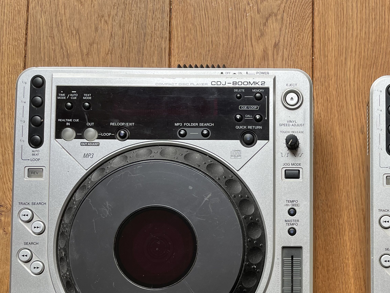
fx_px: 518
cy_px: 236
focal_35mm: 46
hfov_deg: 38.8
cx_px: 338
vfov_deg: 30.7
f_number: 1.6
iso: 64
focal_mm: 5.1
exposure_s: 1/121
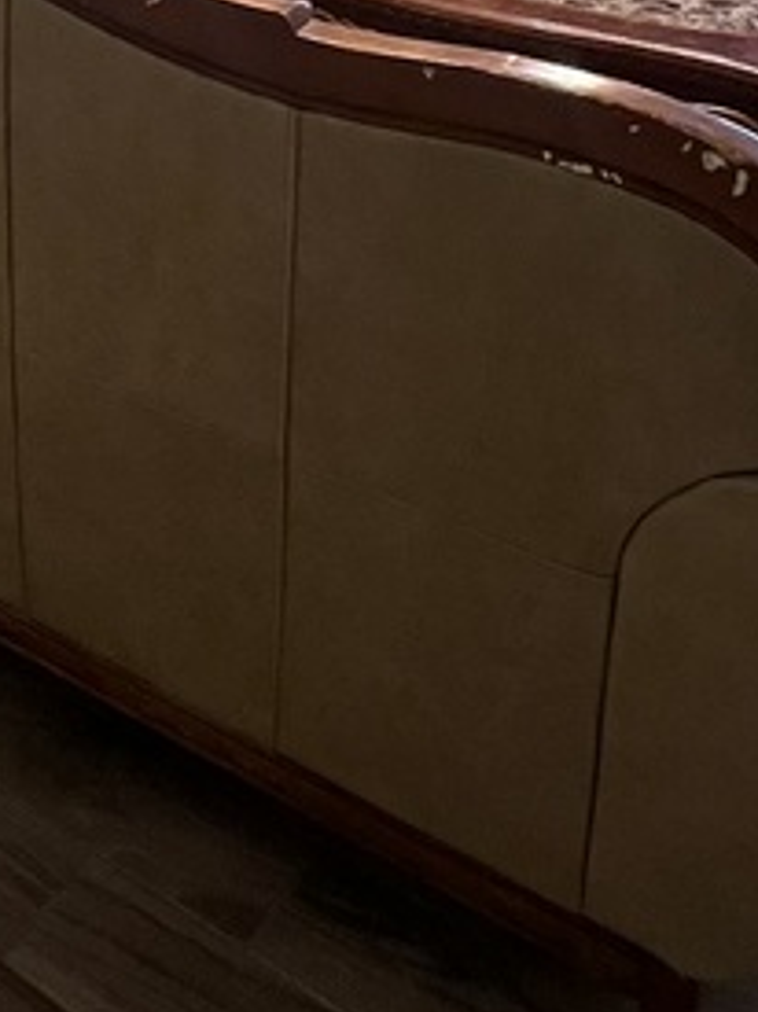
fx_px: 1490
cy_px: -103
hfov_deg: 27.2
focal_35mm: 51
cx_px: 26
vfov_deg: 32.8
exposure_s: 1/60
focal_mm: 1.57
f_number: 1.8
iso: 640
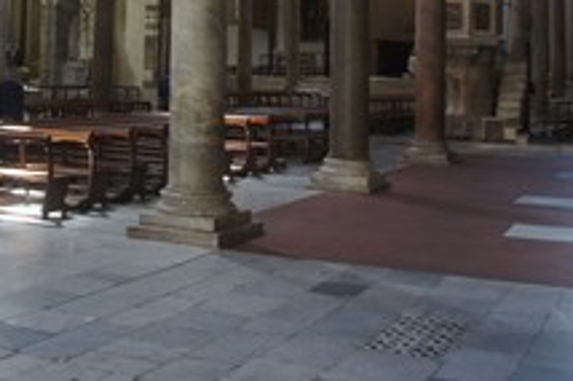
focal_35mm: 58
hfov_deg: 34.4
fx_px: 922
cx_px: 225
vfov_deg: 22.3
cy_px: -8
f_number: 3.5
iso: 800
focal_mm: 18
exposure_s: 1/30
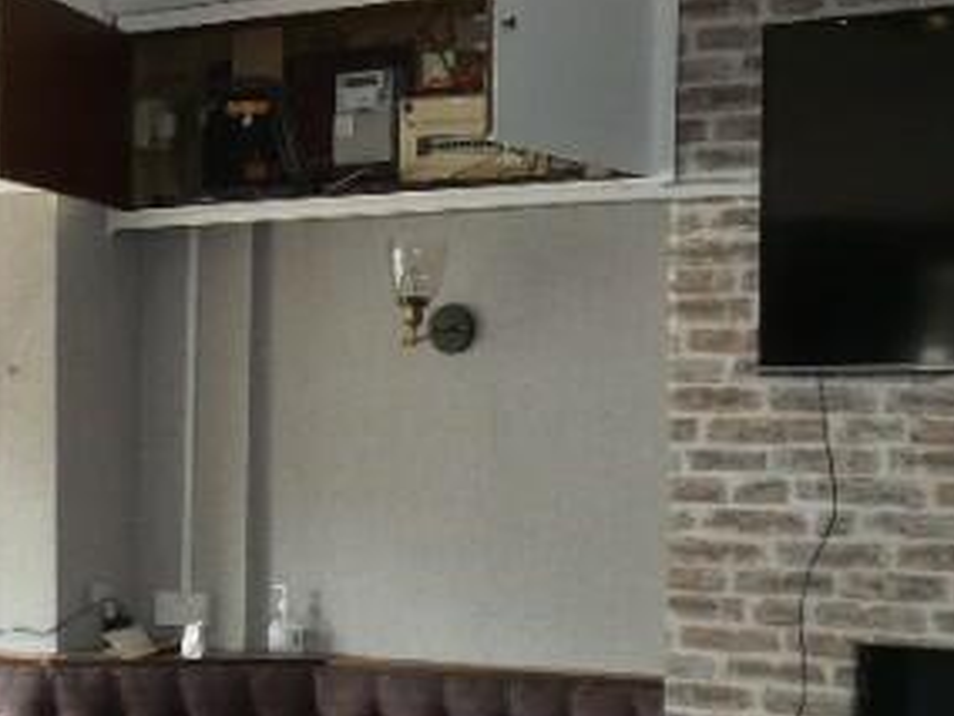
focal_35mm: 72
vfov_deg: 20.2
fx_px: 1984
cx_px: 282
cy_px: 571
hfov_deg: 26.8
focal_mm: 3.6
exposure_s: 1/40
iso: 160
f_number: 2.8
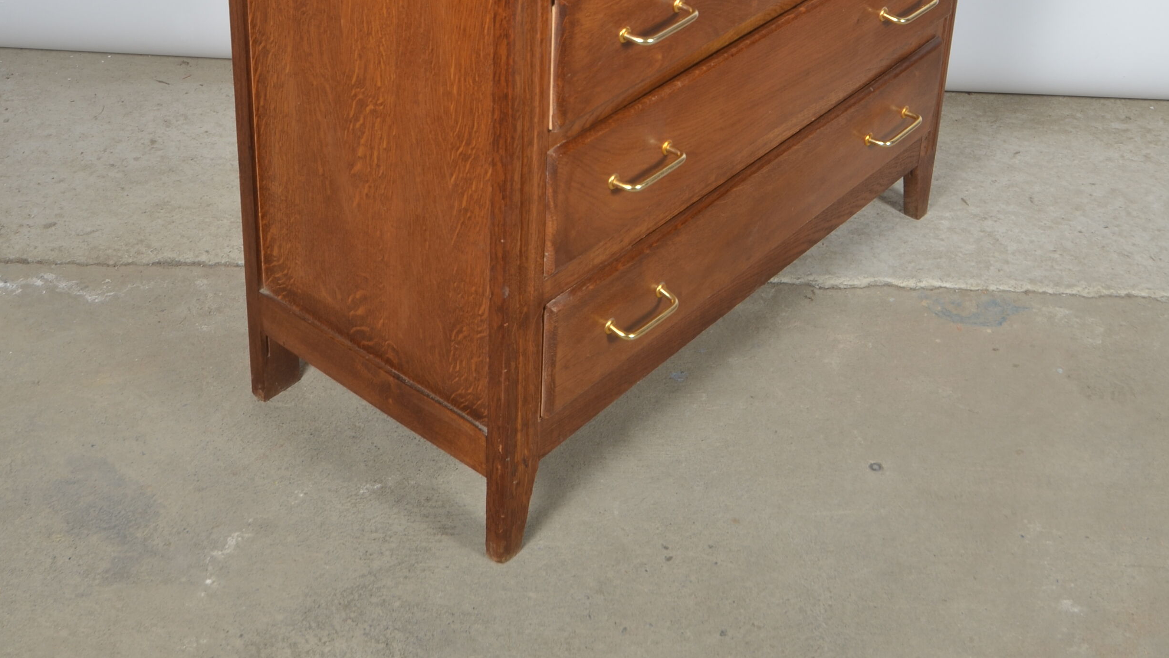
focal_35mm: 57
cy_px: -62
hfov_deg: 36.6
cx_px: 585
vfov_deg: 20.2
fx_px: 1767
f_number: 11
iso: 100
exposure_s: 1/125
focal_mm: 24
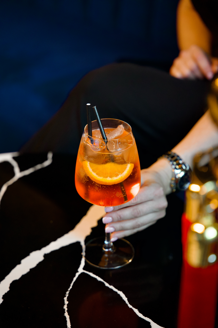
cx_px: 109
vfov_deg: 28.8
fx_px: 636
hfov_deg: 19.5
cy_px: 164
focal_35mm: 70
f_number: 2.8
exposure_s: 1/125
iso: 3200
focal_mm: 70
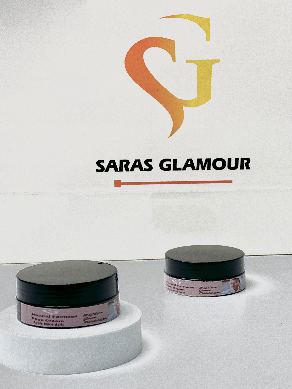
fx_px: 866
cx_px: 146
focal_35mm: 77
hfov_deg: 19.1
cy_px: 194
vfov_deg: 25.3
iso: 50
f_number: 2.8
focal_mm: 9
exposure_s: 1/100
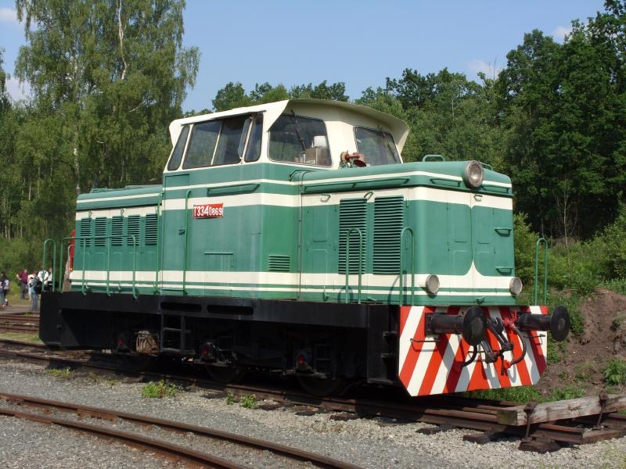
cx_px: 313
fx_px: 1248
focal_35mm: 69
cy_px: 234
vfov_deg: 21.3
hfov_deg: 28.2
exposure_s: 1/369
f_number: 5.5
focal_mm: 11.4
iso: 50
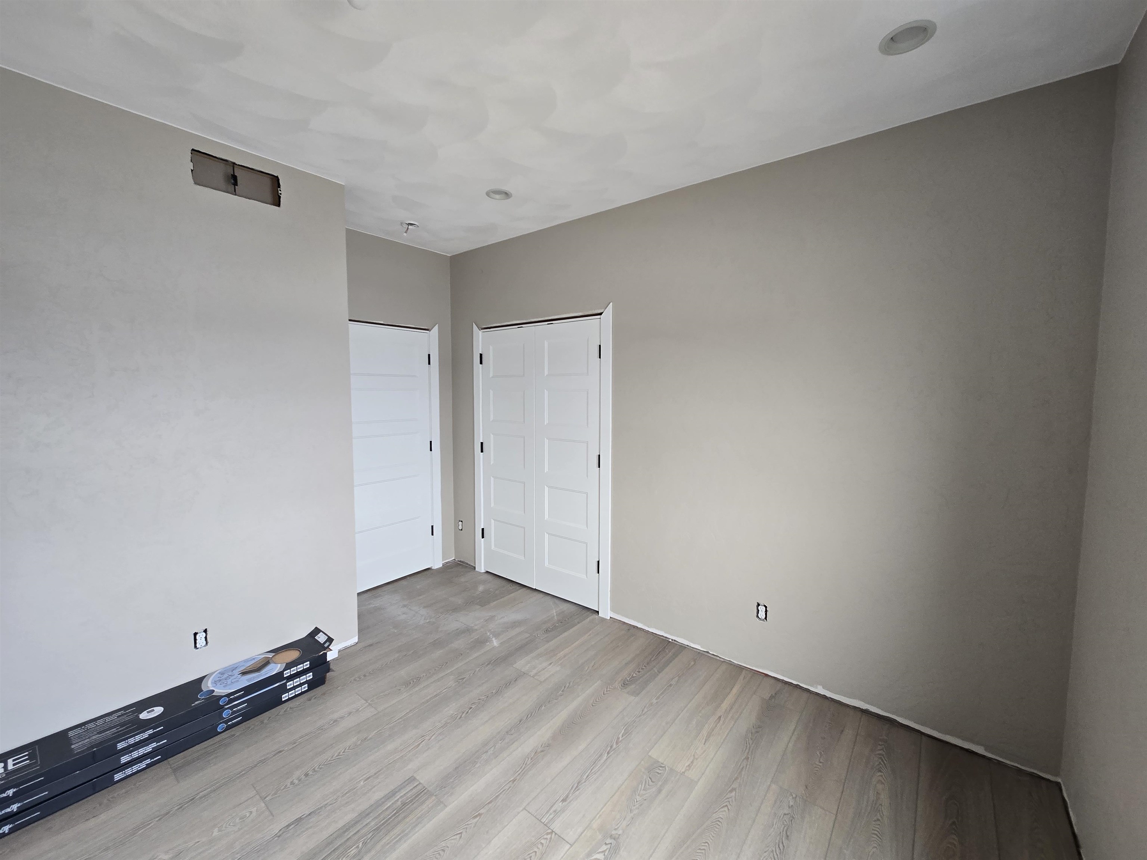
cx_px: 574
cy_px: 430
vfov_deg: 89.9
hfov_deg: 106.2
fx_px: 431
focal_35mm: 13
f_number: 2.2
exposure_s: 1/60
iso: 125
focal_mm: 2.2
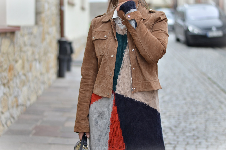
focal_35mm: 75
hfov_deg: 27.0
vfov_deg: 18.1
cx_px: 113
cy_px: 75
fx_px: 470
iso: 125
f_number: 1.8
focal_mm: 50
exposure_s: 1/200
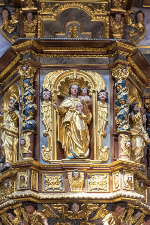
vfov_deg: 28.8
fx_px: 437
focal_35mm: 70
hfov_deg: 19.5
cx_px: 75
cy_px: 112
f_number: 4
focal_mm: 70
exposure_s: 1/200
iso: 1600
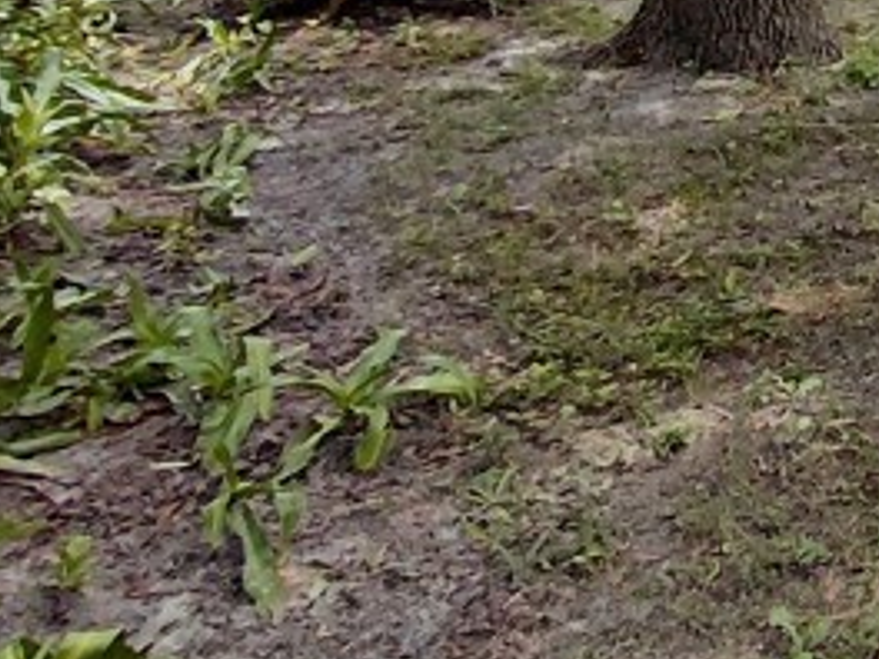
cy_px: -156
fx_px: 1574
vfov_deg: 21.7
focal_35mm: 62
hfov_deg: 22.5
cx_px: 1465
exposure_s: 1/727
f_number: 2.2
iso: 40
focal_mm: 1.64
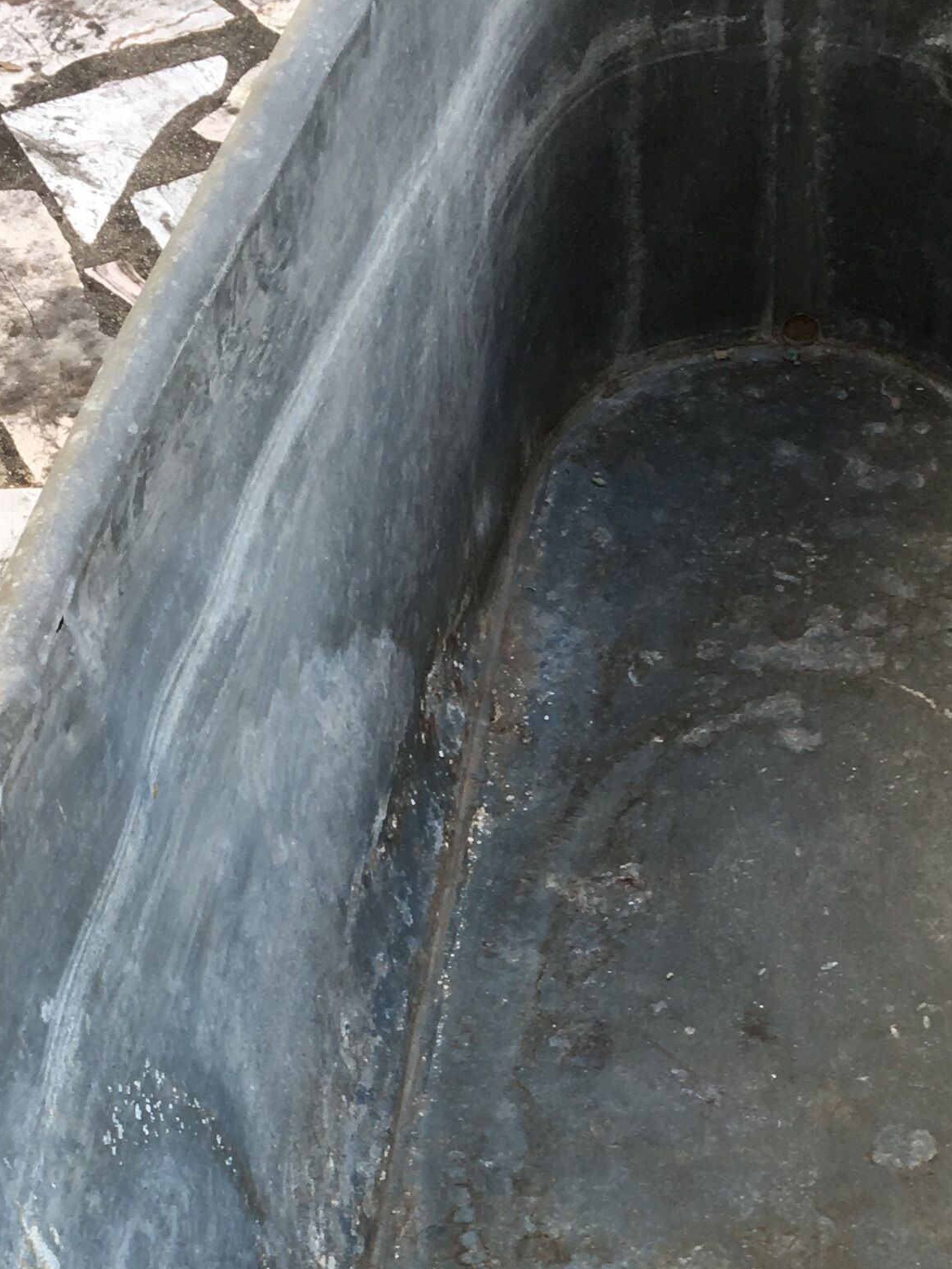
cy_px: 1170
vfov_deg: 25.1
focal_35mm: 75
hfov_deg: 19.5
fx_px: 2751
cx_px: 713
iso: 25
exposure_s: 1/100
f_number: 2.2
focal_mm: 4.15
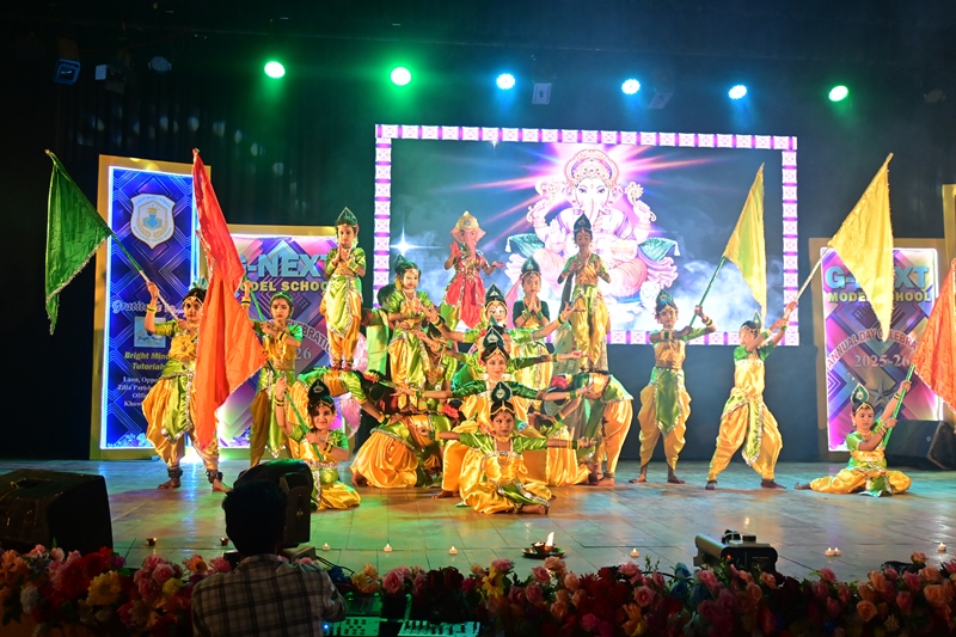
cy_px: 318
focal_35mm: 46
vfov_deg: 29.4
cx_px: 478
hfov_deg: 43.0
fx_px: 1215
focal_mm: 30.5
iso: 800
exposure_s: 1/100
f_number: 5
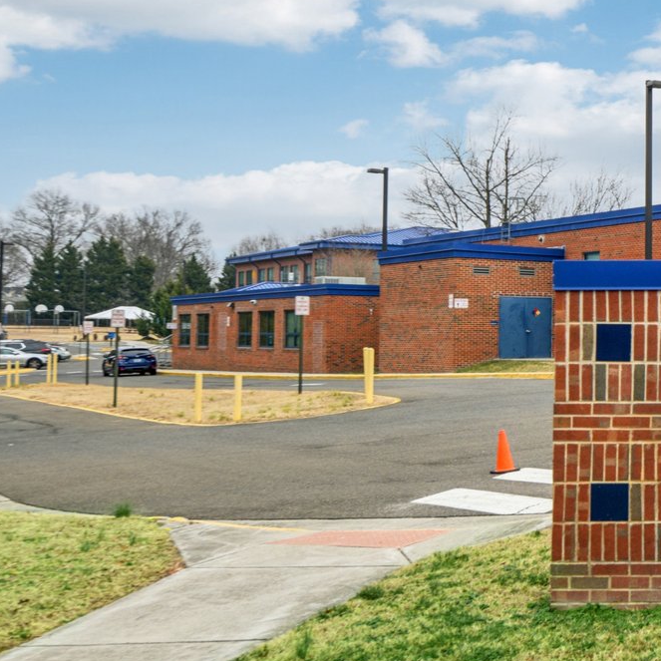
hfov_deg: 23.3
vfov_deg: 27.2
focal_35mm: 63
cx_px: 919
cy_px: 254
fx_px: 1361
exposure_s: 1/100
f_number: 8
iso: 100
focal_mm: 24
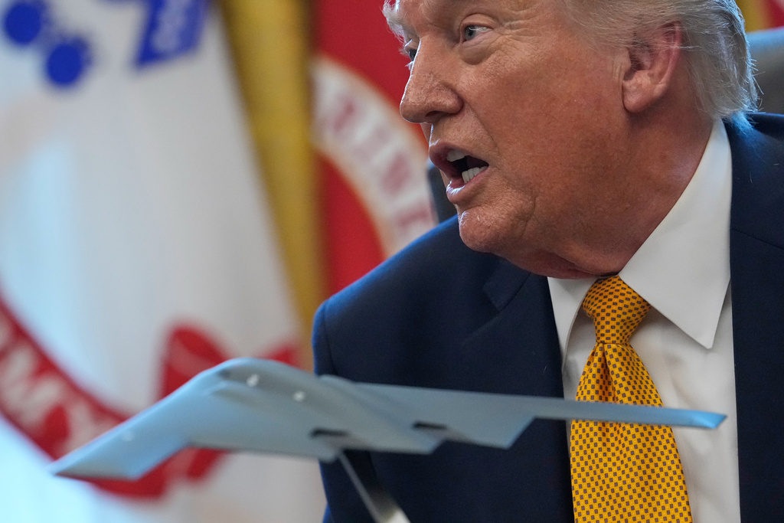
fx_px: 4900
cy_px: 262
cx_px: 392
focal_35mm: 225
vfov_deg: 6.1
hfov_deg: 9.1
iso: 5000
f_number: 3.5
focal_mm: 150
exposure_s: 1/250
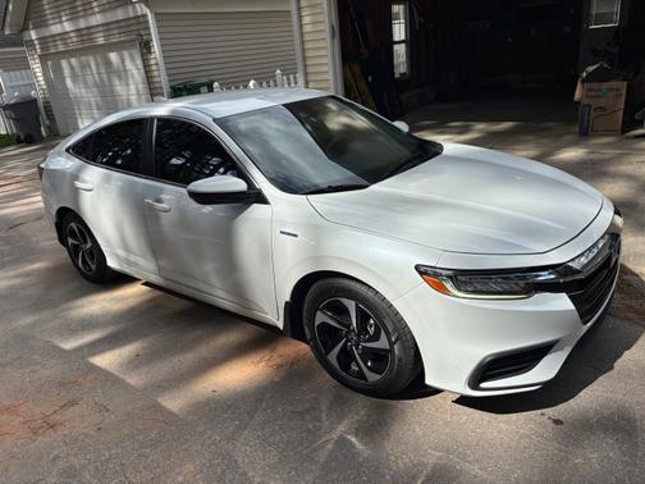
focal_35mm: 26
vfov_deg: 53.1
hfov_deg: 67.3
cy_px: 242
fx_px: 484
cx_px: 322
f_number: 1.6
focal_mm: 5.96
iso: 50
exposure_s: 1/3650
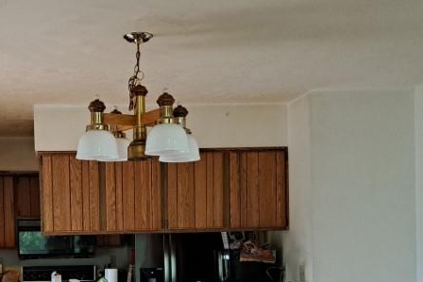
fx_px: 670
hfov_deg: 34.3
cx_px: 108
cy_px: 264
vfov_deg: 23.1
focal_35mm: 57
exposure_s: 1/40
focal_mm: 5.23
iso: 400
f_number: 1.8
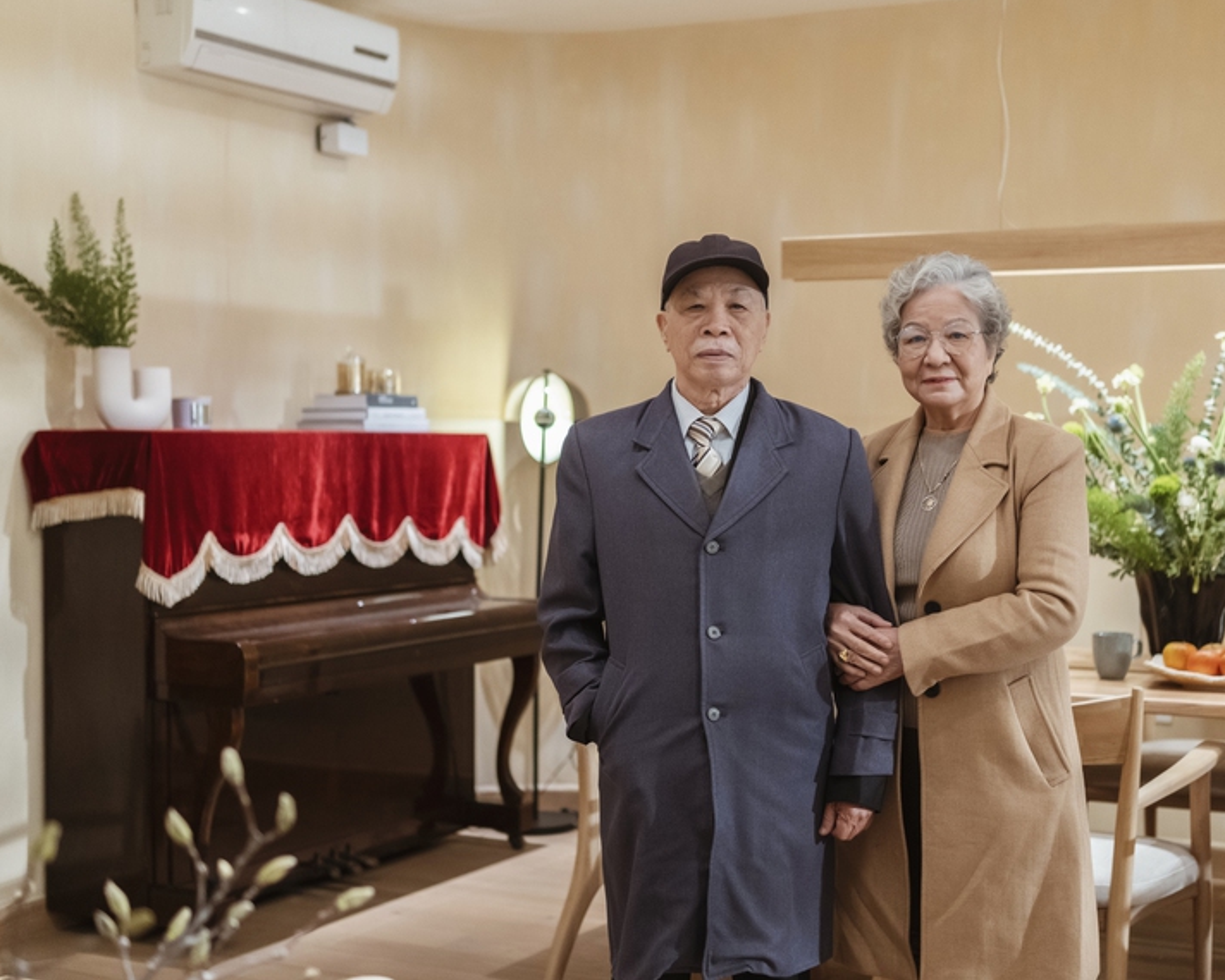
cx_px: 688
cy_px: 489
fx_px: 1850
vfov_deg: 29.7
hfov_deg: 36.6
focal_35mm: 51
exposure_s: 1/250
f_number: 1.6
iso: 1250
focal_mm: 30
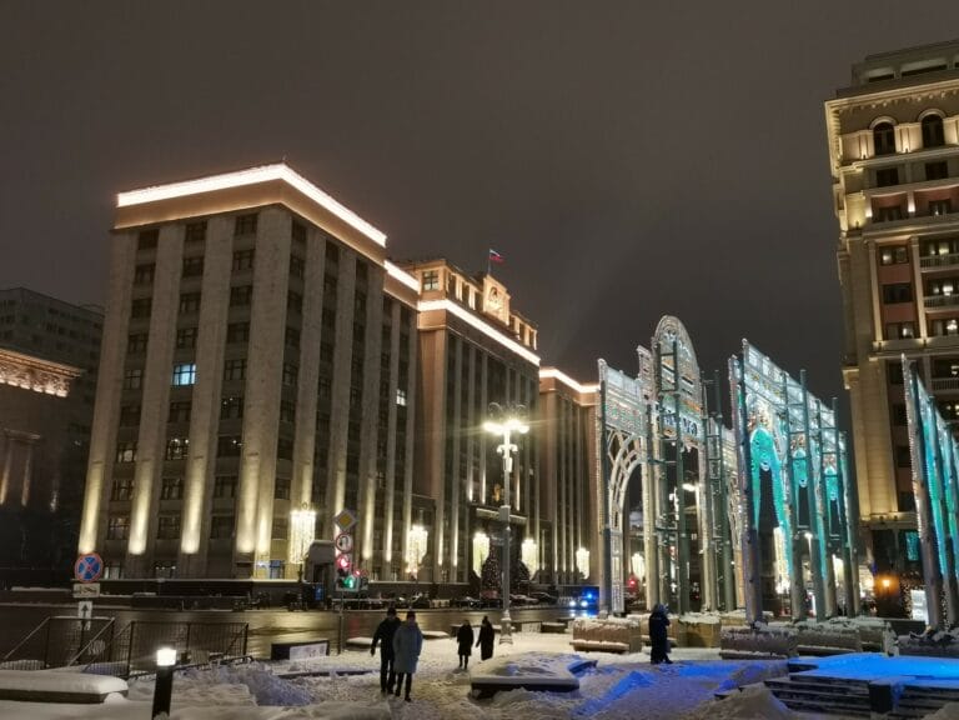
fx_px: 914
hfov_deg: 55.4
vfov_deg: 42.9
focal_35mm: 33
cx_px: 480
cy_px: 360
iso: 320
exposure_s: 1/36
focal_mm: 4.75
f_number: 1.8
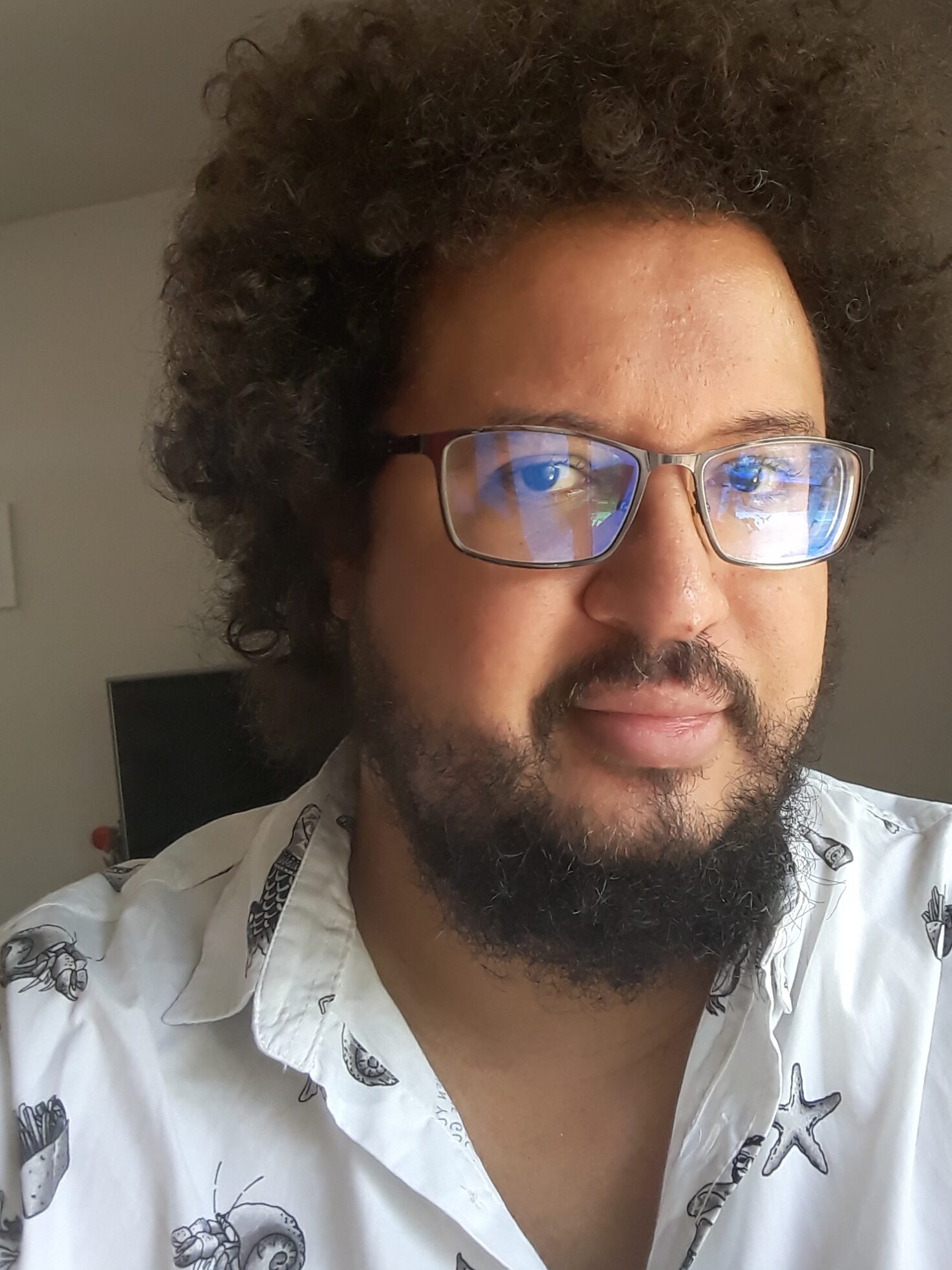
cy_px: 495
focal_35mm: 30
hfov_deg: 46.4
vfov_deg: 59.4
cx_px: 590
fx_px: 1100
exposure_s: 1/30
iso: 50
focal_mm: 1.92
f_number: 2.2
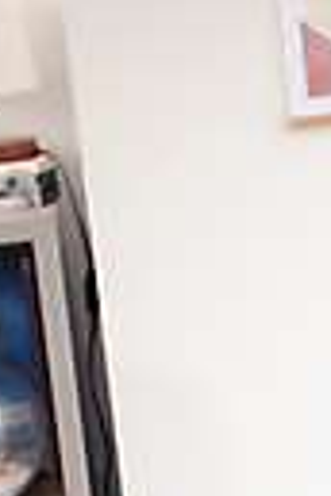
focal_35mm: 217
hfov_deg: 6.3
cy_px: 515
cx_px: 329
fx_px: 2993
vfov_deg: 9.4
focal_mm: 70
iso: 400
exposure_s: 1/100
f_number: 2.8
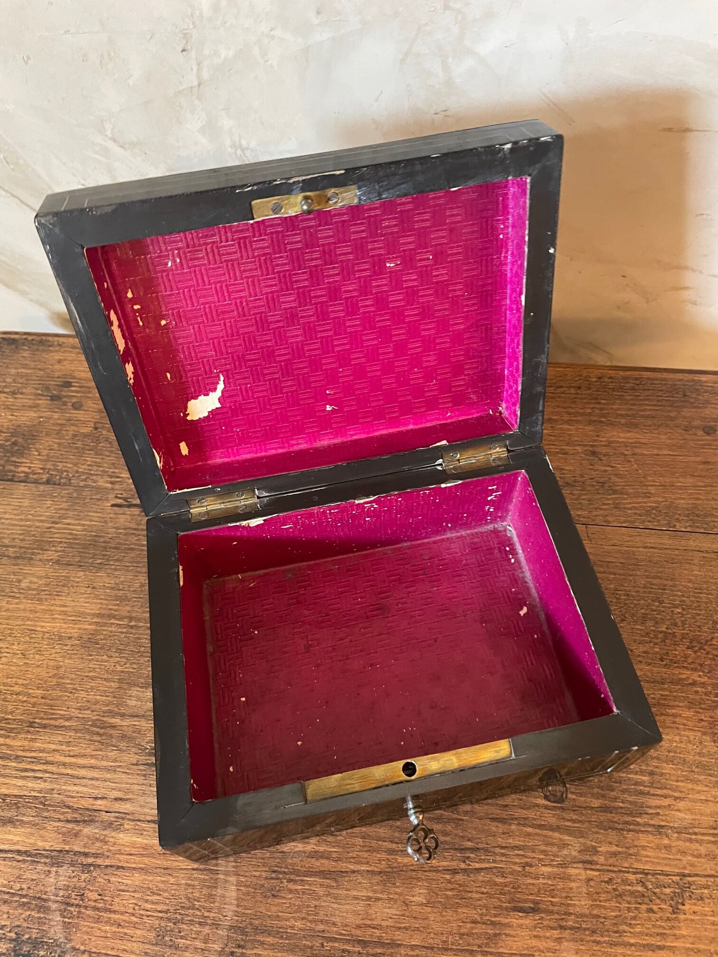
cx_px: 359
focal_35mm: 26
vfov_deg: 67.3
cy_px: 478
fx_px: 719
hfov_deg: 53.1
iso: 500
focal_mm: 4.2
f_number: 1.6
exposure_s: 1/25
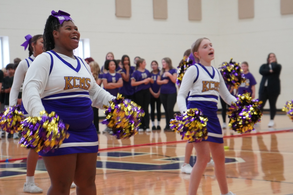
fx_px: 855
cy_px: 98
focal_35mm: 105
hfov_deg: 19.5
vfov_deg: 13.0
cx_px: 146
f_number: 5.6
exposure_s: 1/160
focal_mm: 70
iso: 4000
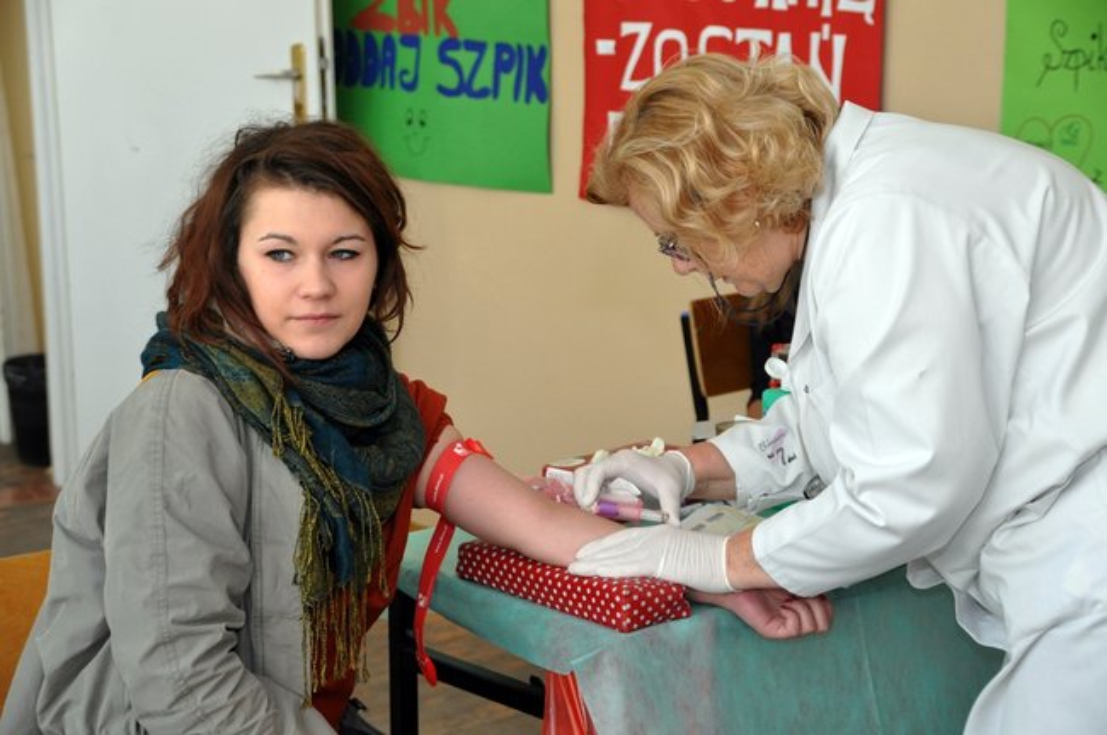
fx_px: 2396
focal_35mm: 78
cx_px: 554
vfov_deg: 17.5
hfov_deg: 26.0
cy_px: 368
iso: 1000
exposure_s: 1/125
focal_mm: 52
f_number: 4.8
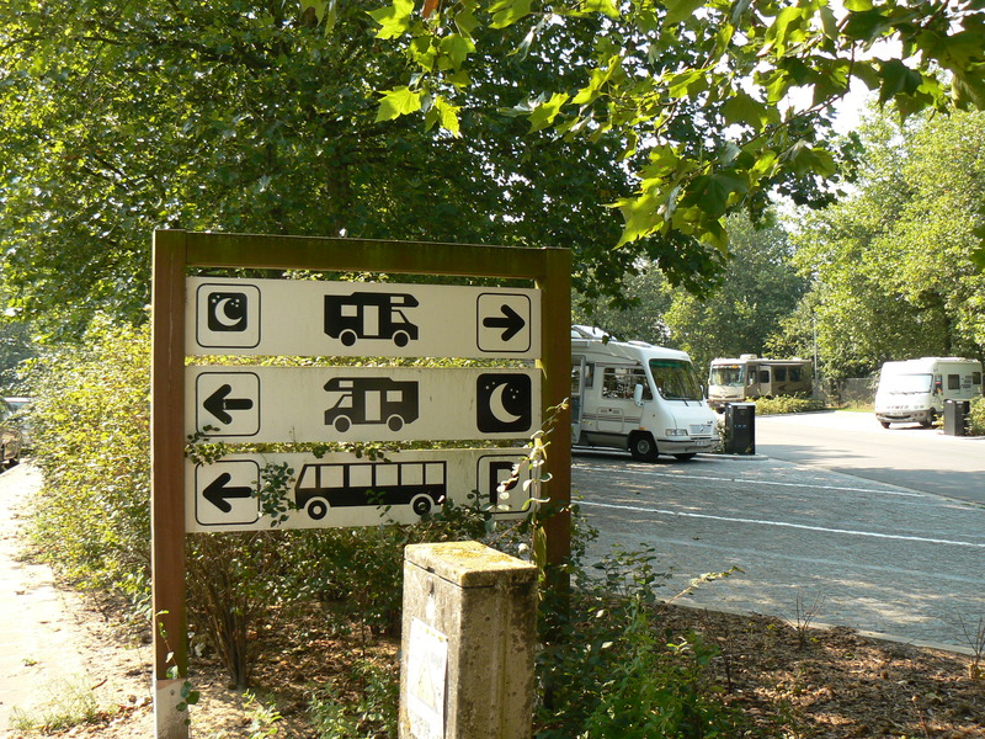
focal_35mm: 36
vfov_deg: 39.7
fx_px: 1024
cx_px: 492
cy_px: 370
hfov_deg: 51.4
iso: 100
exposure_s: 1/320
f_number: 3.6
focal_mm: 6
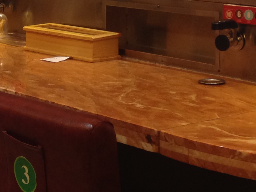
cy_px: -63
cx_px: 28
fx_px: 880
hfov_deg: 16.3
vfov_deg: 12.1
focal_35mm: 119
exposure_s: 1/20
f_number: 2.4
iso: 80
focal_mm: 4.12
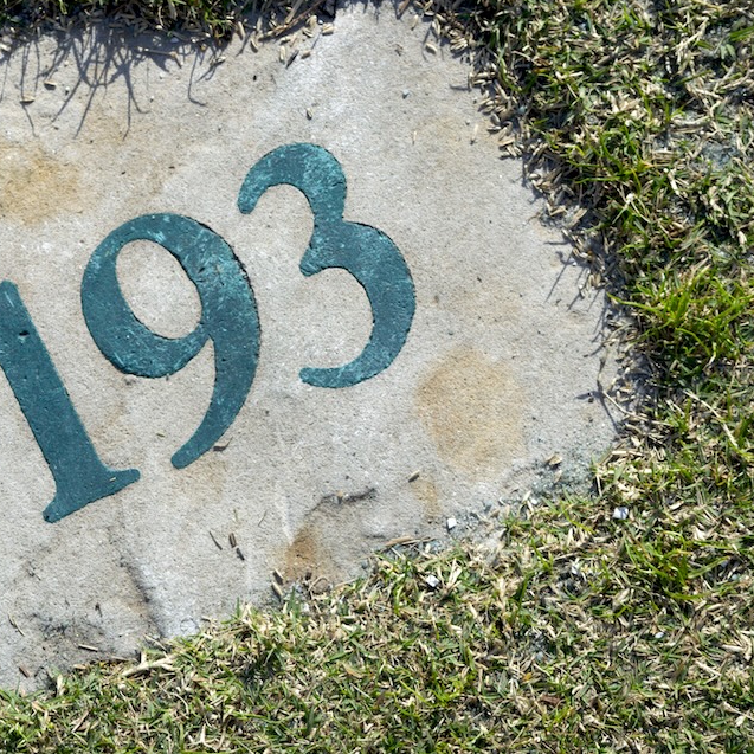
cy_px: 365
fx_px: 3450
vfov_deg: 12.5
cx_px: 214
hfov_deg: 12.4
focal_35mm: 140
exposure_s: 1/250
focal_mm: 70
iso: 100
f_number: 8
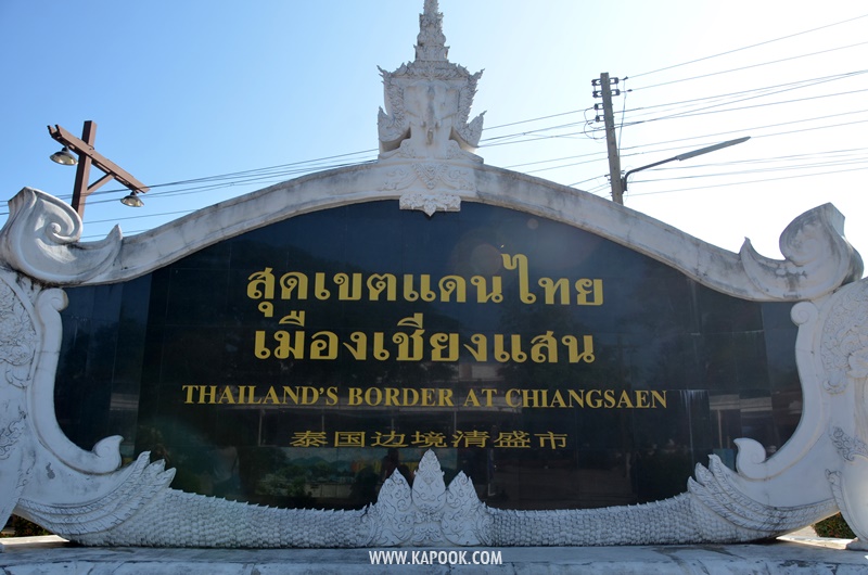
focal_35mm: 27
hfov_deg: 67.5
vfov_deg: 47.7
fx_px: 650
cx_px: 434
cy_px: 288
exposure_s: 1/500
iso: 200
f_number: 7.1
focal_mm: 18
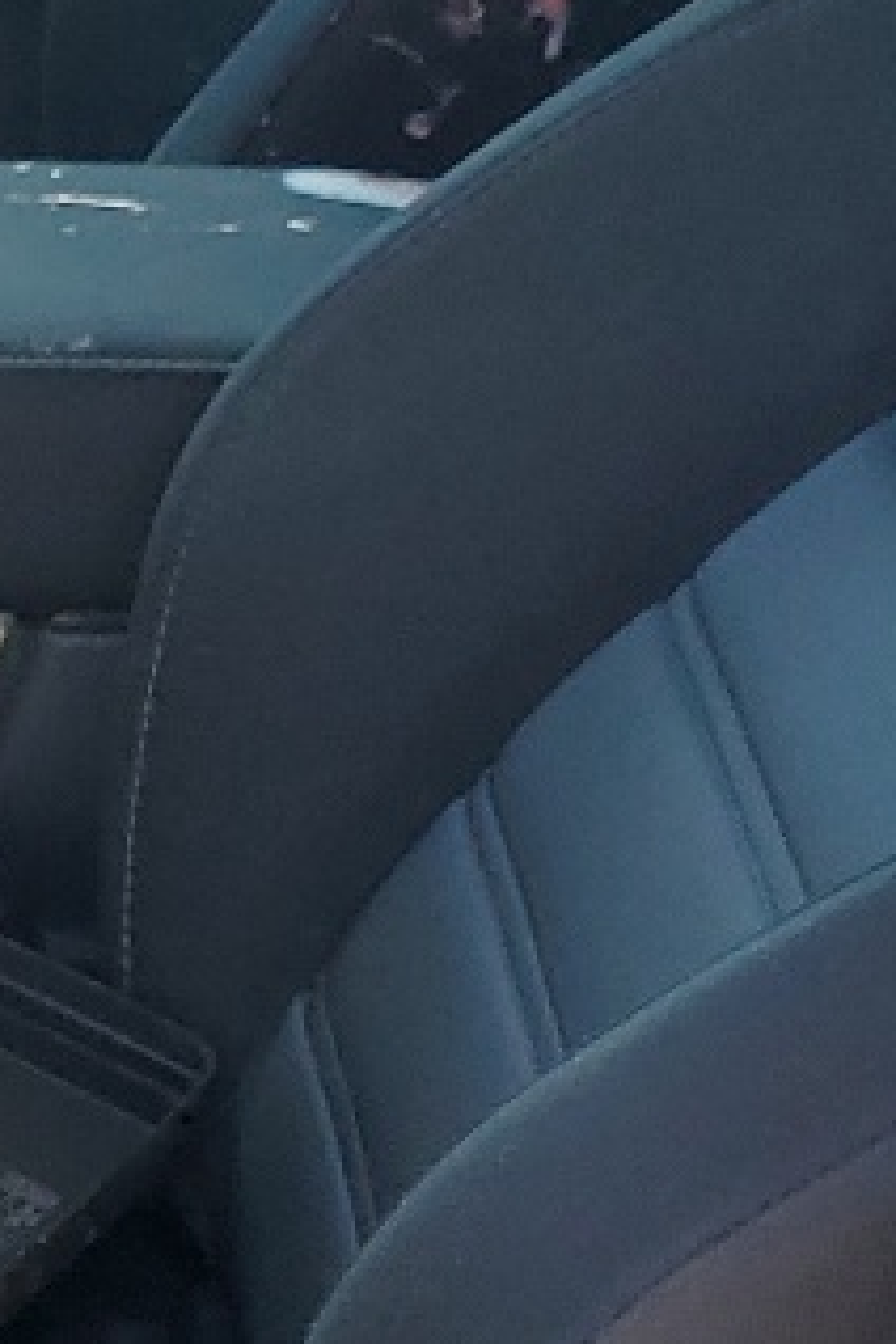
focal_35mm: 136
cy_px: 680
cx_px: -1166
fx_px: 5077
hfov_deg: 9.2
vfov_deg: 15.1
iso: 50
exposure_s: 1/270
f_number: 1.5
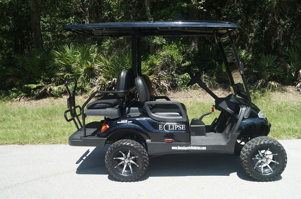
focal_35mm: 33
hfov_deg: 57.3
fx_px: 276
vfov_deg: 39.9
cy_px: 100
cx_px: 150
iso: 100
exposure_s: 1/100
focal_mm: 22
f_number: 5
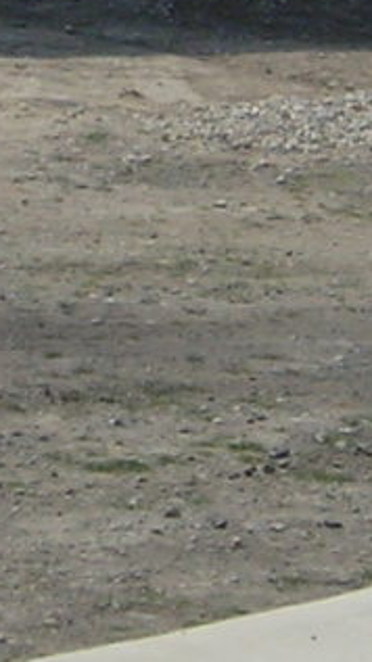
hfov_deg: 3.9
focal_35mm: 310
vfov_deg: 6.9
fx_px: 5443
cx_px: -226
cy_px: -198
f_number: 6.9
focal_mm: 7.8
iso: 50
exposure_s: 1/300
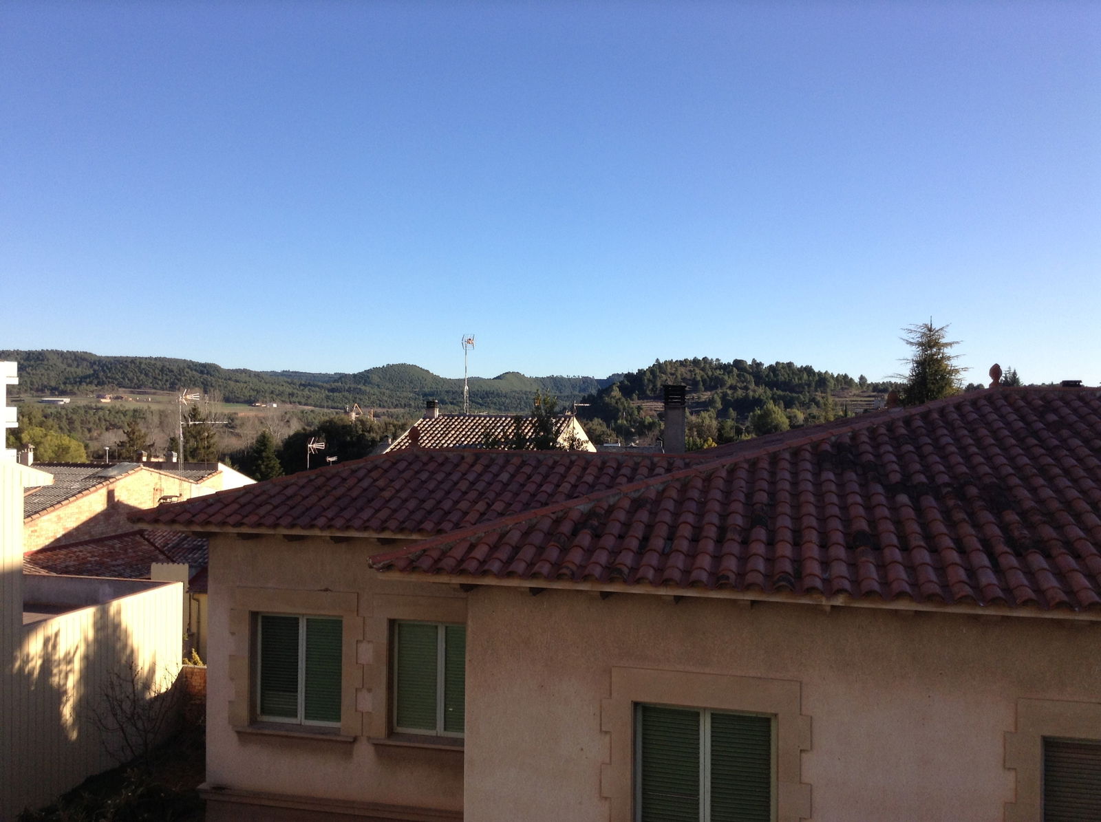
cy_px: 411
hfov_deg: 55.4
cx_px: 550
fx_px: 1048
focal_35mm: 33
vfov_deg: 42.8
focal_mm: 3.3
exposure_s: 1/733
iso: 32
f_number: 2.4
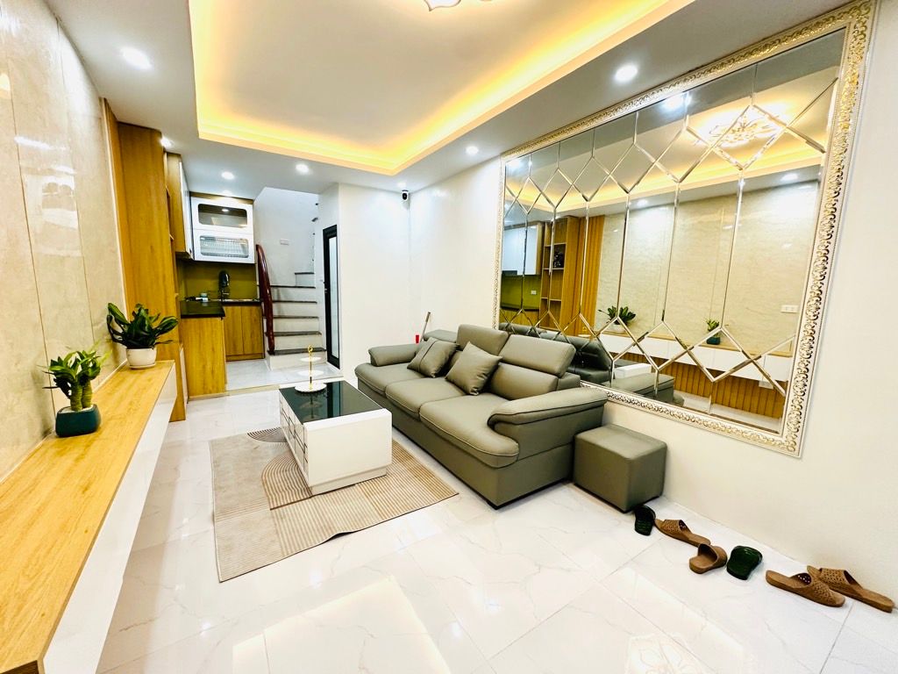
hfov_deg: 102.1
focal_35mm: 14
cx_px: 449
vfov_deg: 85.7
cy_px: 337
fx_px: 363
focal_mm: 2.22
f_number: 2.2
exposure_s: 1/100
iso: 200
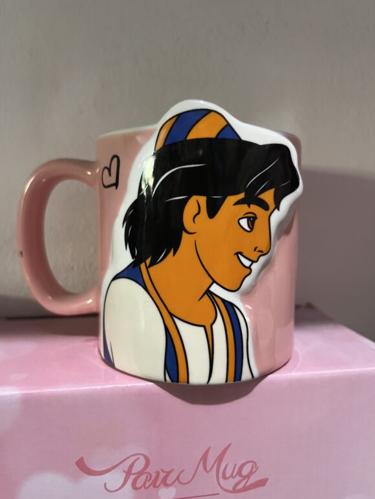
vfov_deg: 65.3
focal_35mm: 27
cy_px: 245
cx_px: 184
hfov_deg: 51.4
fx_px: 390
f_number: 1.5
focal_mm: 5.7
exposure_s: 1/40
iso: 400
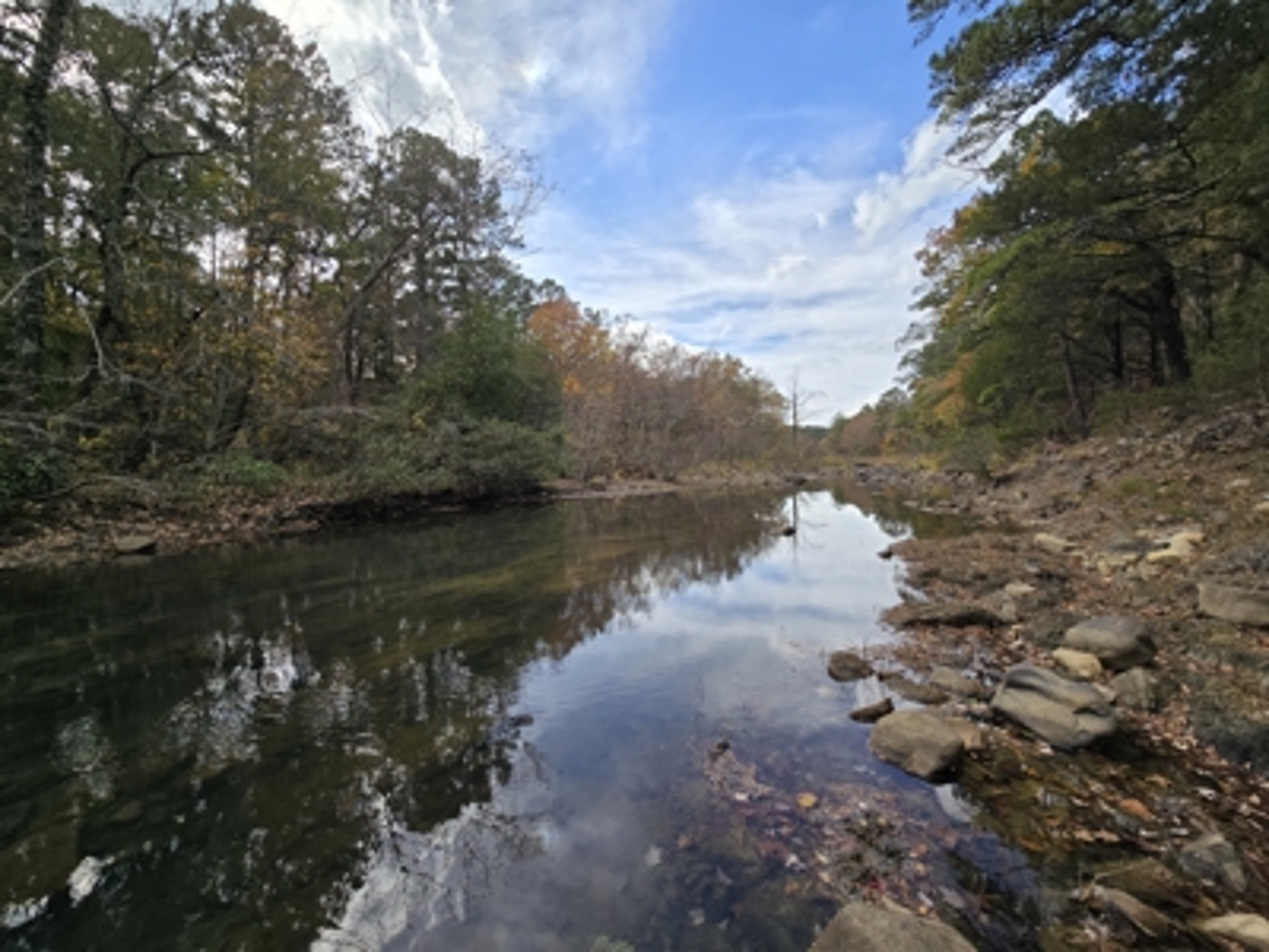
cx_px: 634
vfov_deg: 89.9
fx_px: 477
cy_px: 476
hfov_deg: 106.2
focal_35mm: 13
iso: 50
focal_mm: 2.2
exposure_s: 1/1311
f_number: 2.2
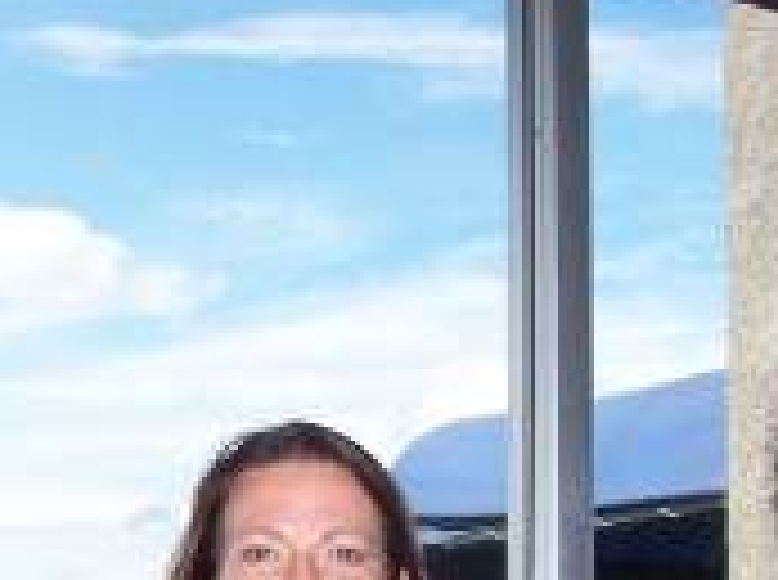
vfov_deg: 14.7
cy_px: 551
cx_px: 211
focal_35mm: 99
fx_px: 2220
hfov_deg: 19.8
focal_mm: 6.3
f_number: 2.8
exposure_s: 1/250
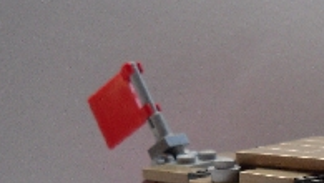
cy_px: 186
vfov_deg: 9.6
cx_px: 464
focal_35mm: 125
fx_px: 1075
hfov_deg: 15.9
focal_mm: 6.3
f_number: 3
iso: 100
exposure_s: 1/59
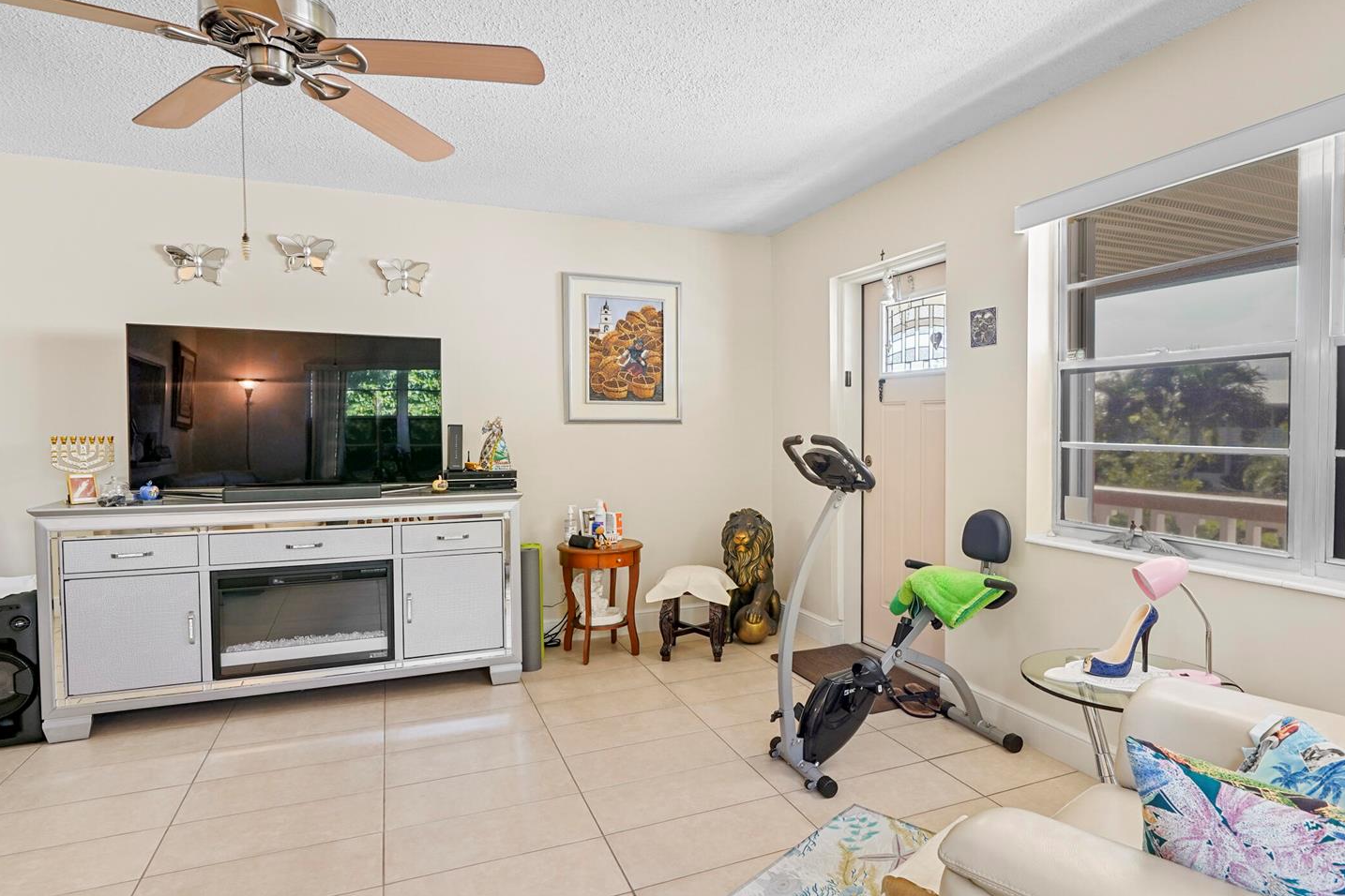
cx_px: 748
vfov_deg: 61.8
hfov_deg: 83.7
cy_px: 412
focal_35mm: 20
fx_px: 747
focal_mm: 14
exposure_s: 1/6
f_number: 8
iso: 400
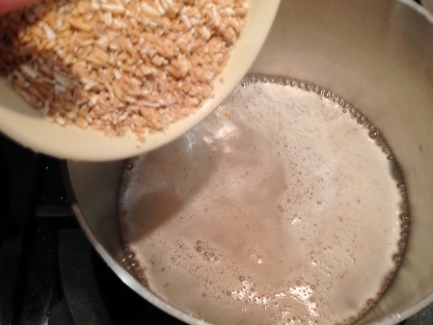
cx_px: 222
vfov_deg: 37.7
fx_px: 475
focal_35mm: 38
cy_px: 153
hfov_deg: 49.0
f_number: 2.4
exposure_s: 1/20
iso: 160
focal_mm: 4.12
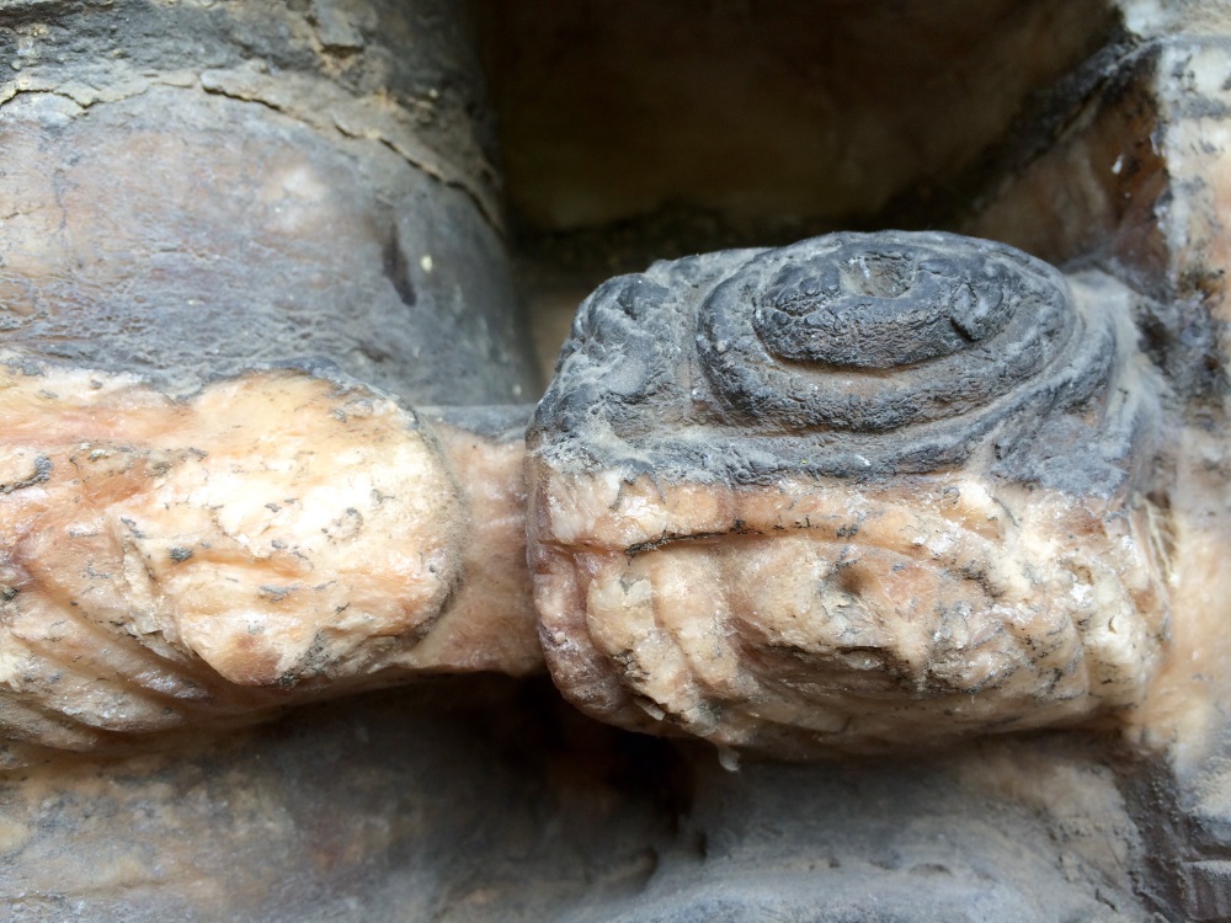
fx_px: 1031
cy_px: 462
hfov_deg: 61.7
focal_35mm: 29
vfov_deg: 48.2
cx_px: 616
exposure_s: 1/211
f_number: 2.2
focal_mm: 4.15
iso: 32
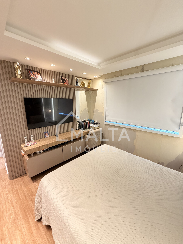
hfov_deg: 85.7
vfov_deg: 102.1
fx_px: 99
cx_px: 92
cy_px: 122
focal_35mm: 14
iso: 320
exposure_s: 1/60
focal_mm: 2.22
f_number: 2.2
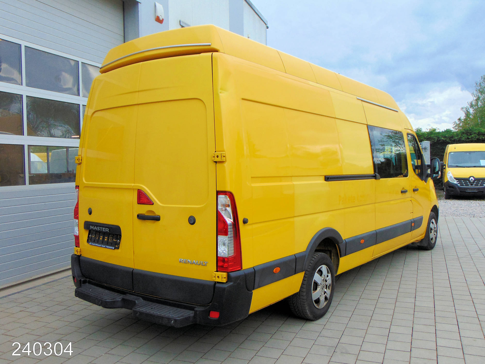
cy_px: 182
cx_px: 242
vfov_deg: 42.9
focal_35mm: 33
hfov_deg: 55.4
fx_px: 462
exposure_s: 1/640
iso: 100
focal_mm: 5.8
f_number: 3.2
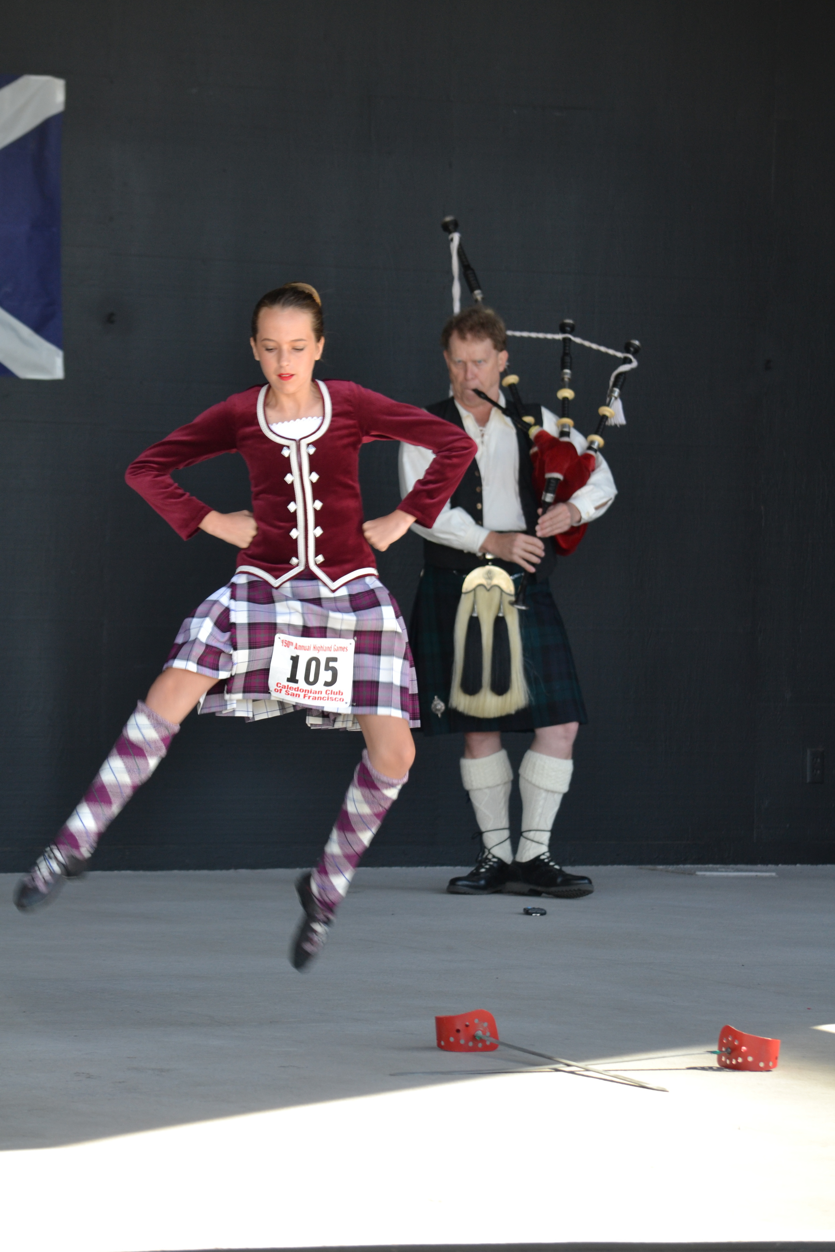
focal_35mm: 174
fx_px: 6053
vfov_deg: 11.8
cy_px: 626
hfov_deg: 7.9
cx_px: 418
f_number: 4.8
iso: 400
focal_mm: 116
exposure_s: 1/100
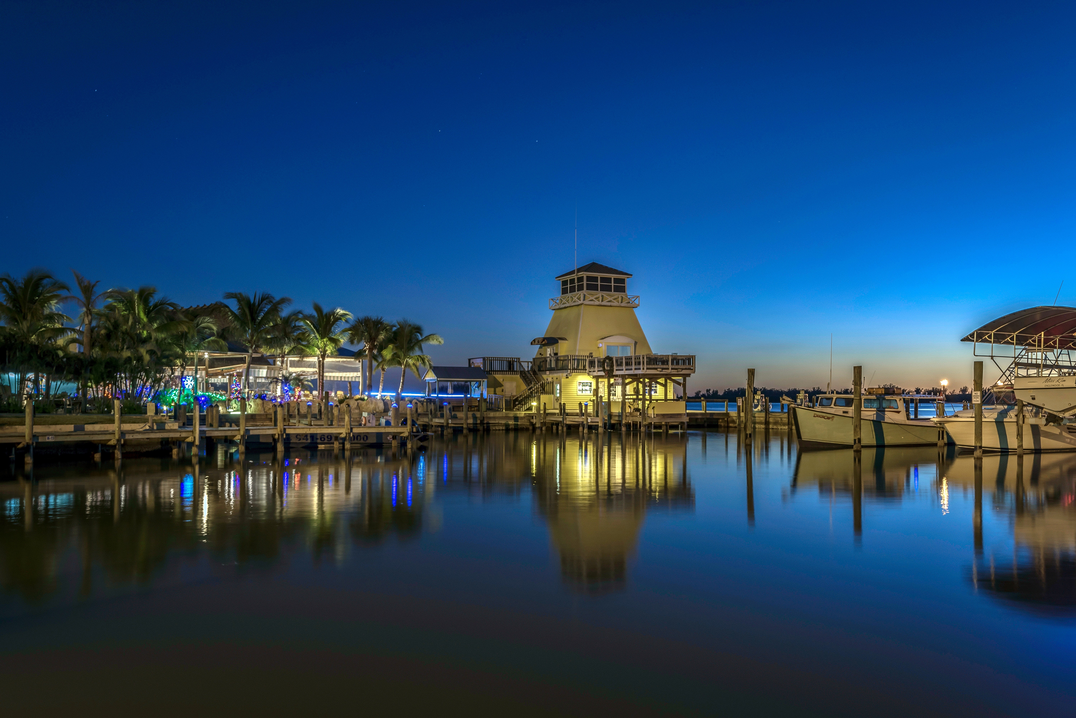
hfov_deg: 61.9
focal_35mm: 30
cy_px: 359
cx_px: 538
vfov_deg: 43.6
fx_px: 897
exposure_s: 6
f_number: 6.3
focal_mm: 30
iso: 100
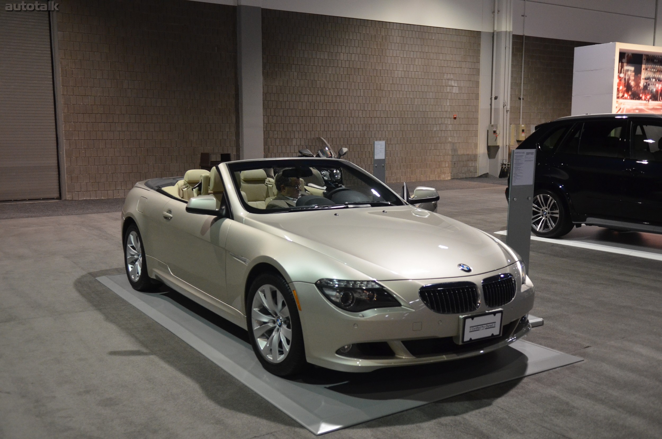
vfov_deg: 36.7
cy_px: 220
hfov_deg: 53.2
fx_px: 661
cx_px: 331
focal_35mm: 36
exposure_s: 1/60
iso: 1600
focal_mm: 24
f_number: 2.8
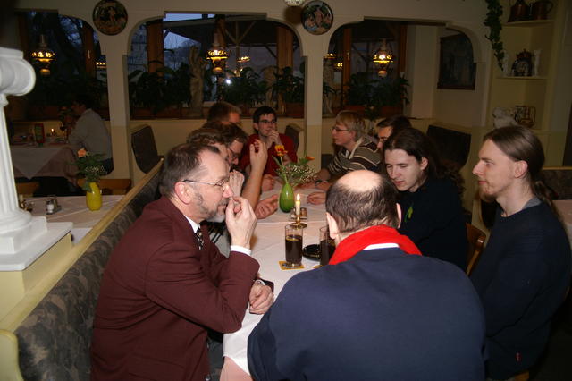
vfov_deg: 47.9
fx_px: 429
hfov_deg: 67.4
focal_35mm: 27
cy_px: 190
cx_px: 286
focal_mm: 18
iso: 200
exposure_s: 1/60
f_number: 3.5
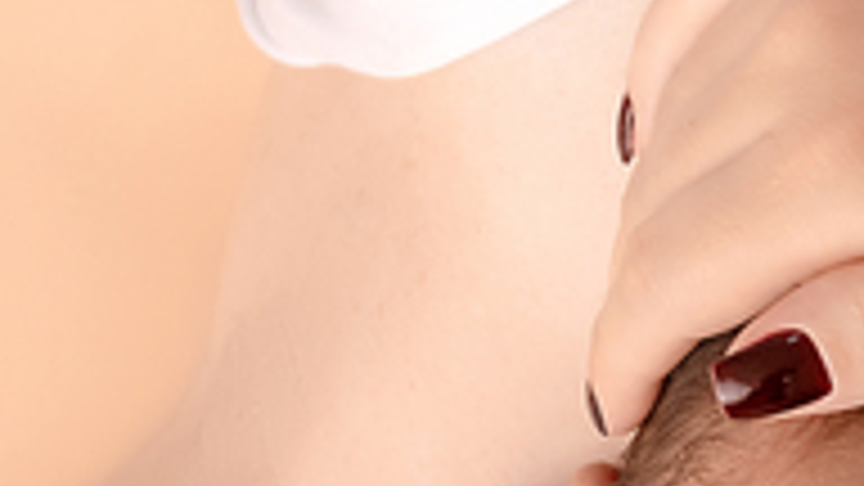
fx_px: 5246
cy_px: 1042
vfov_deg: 5.2
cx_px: 1544
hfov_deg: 9.0
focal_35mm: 229
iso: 250
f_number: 3.5
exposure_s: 1/100
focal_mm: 35
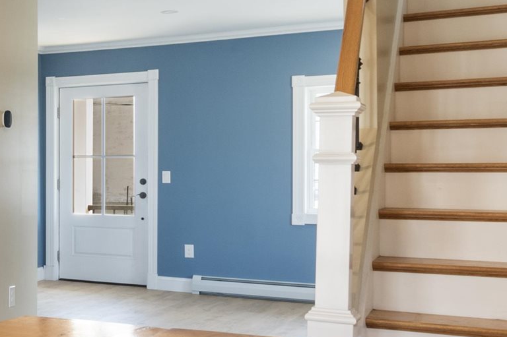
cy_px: 176
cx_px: -279
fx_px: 844
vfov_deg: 22.6
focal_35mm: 60
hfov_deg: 24.7
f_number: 11
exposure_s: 1/4
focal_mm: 10
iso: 64
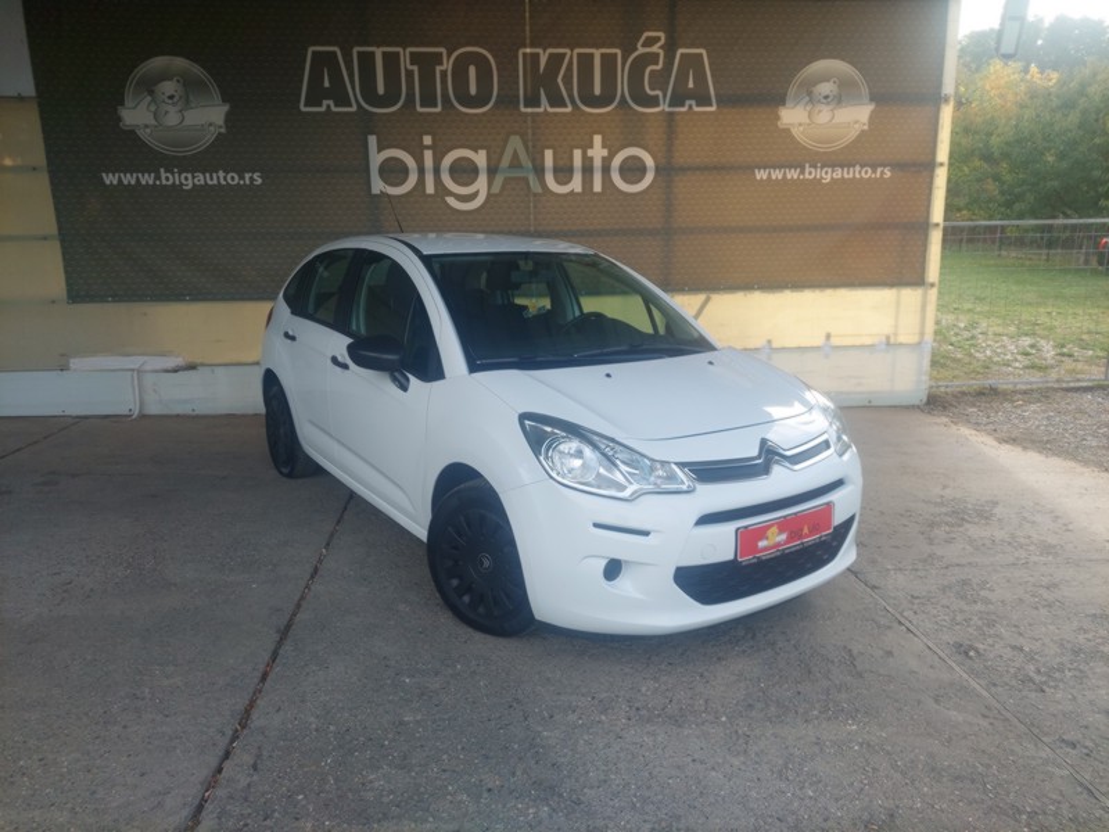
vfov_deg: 54.9
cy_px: 416
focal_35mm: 25
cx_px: 554
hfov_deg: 69.4
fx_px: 801
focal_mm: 5.23
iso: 40
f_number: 1.8
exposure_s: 1/280
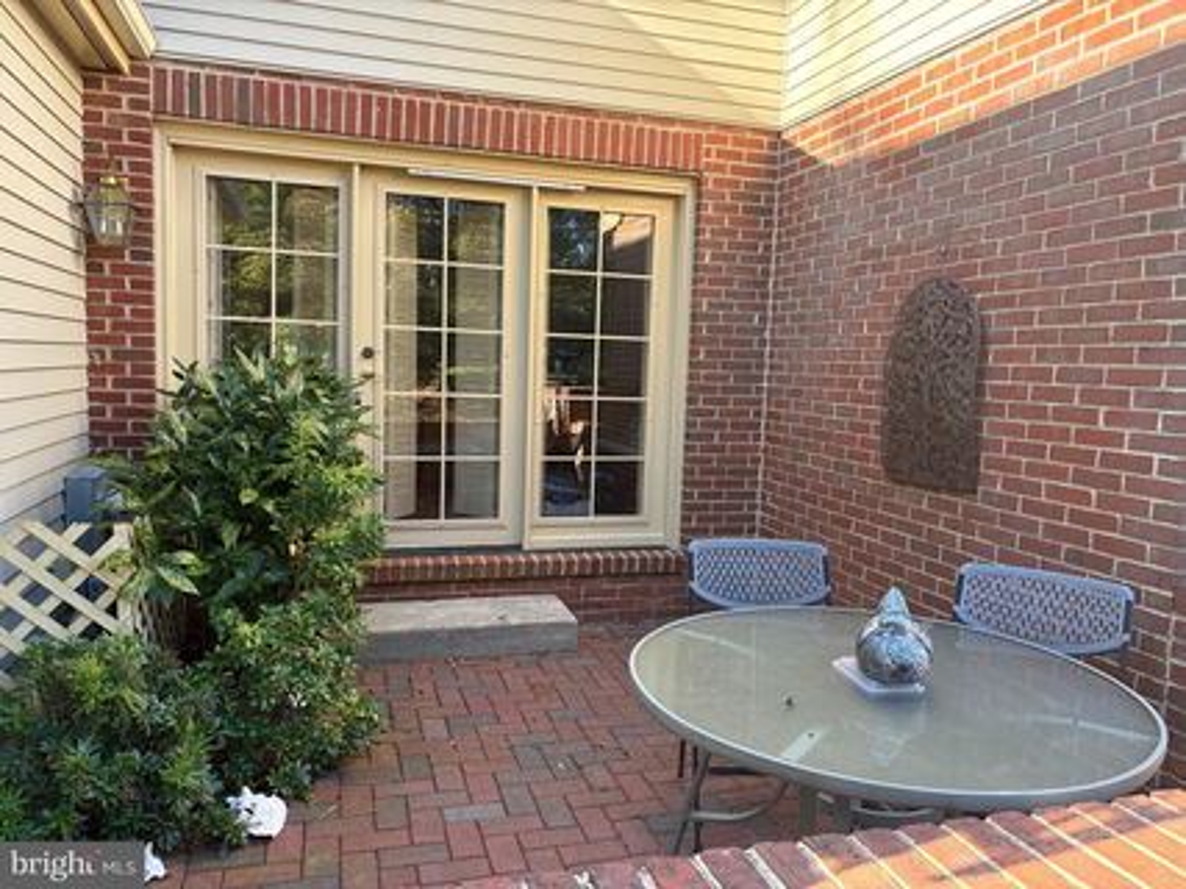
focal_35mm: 26
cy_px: 444
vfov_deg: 53.0
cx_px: 593
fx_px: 891
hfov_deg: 67.3
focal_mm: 5.96
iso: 80
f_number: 1.6
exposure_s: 1/243
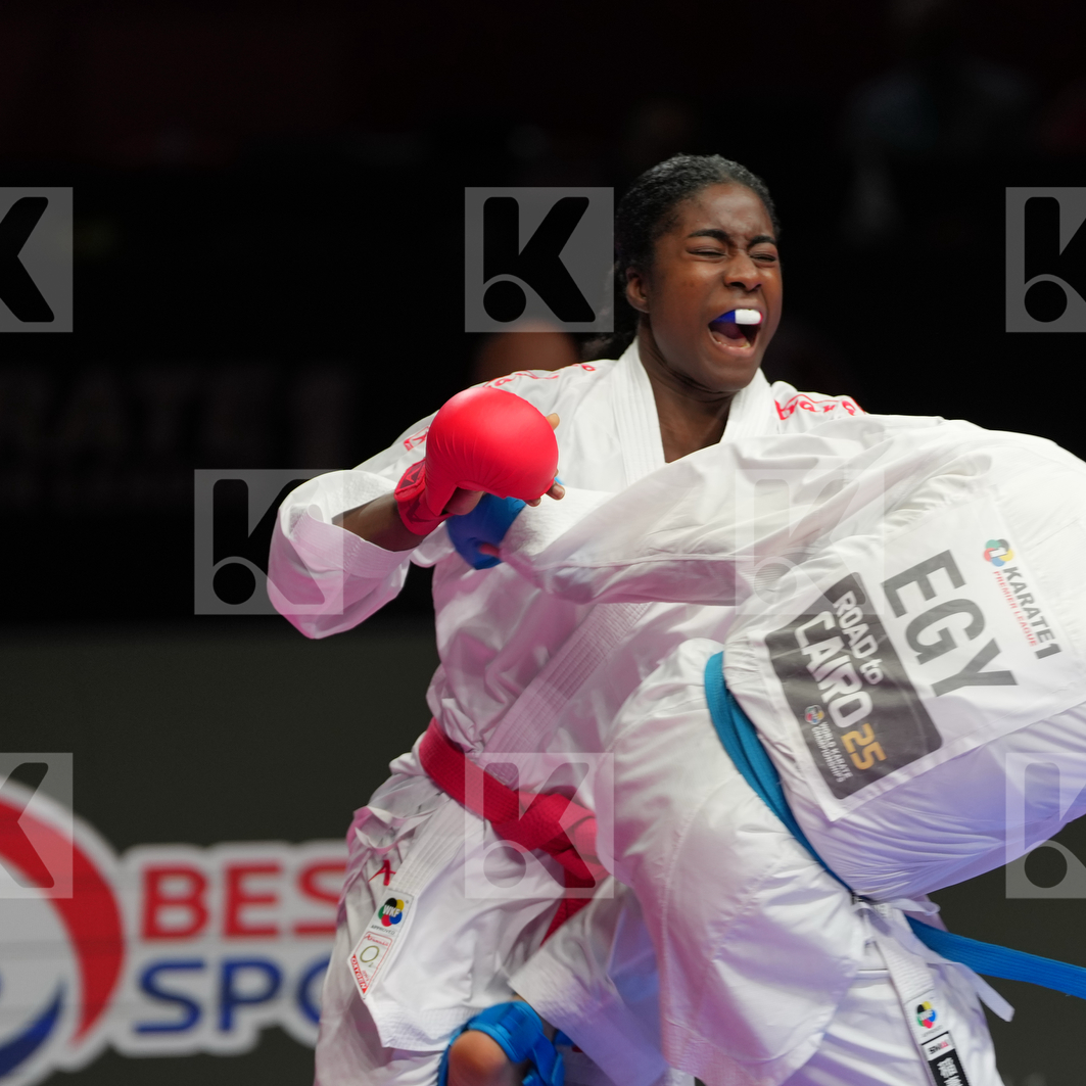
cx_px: 539
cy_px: 542
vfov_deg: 5.0
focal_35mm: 349
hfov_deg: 5.0
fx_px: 12387
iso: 500
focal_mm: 182
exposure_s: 1/1000
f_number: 2.8
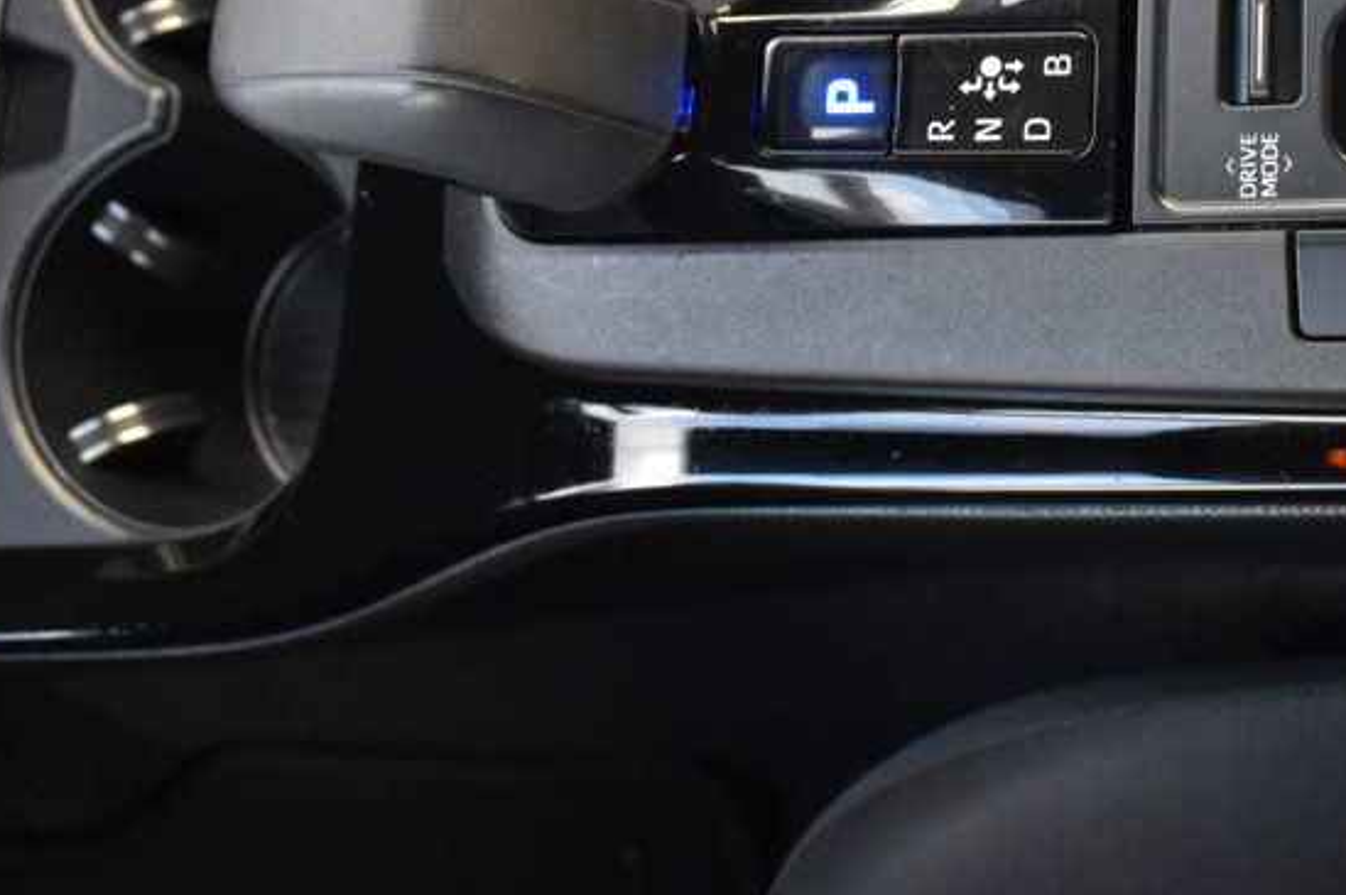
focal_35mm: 56
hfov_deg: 34.8
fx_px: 2092
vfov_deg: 23.7
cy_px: 164
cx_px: 1025
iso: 1600
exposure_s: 1/15
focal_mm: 20
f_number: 6.3
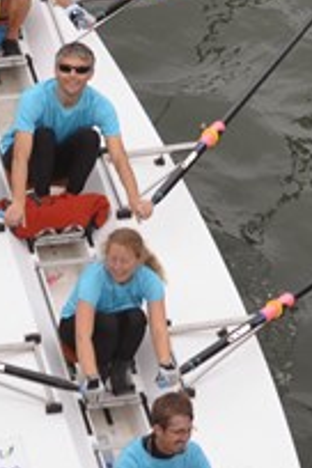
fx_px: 4198
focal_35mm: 323
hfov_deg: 4.3
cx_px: 26
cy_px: 227
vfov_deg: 6.4
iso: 220
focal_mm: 55
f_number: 5.6
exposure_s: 1/125
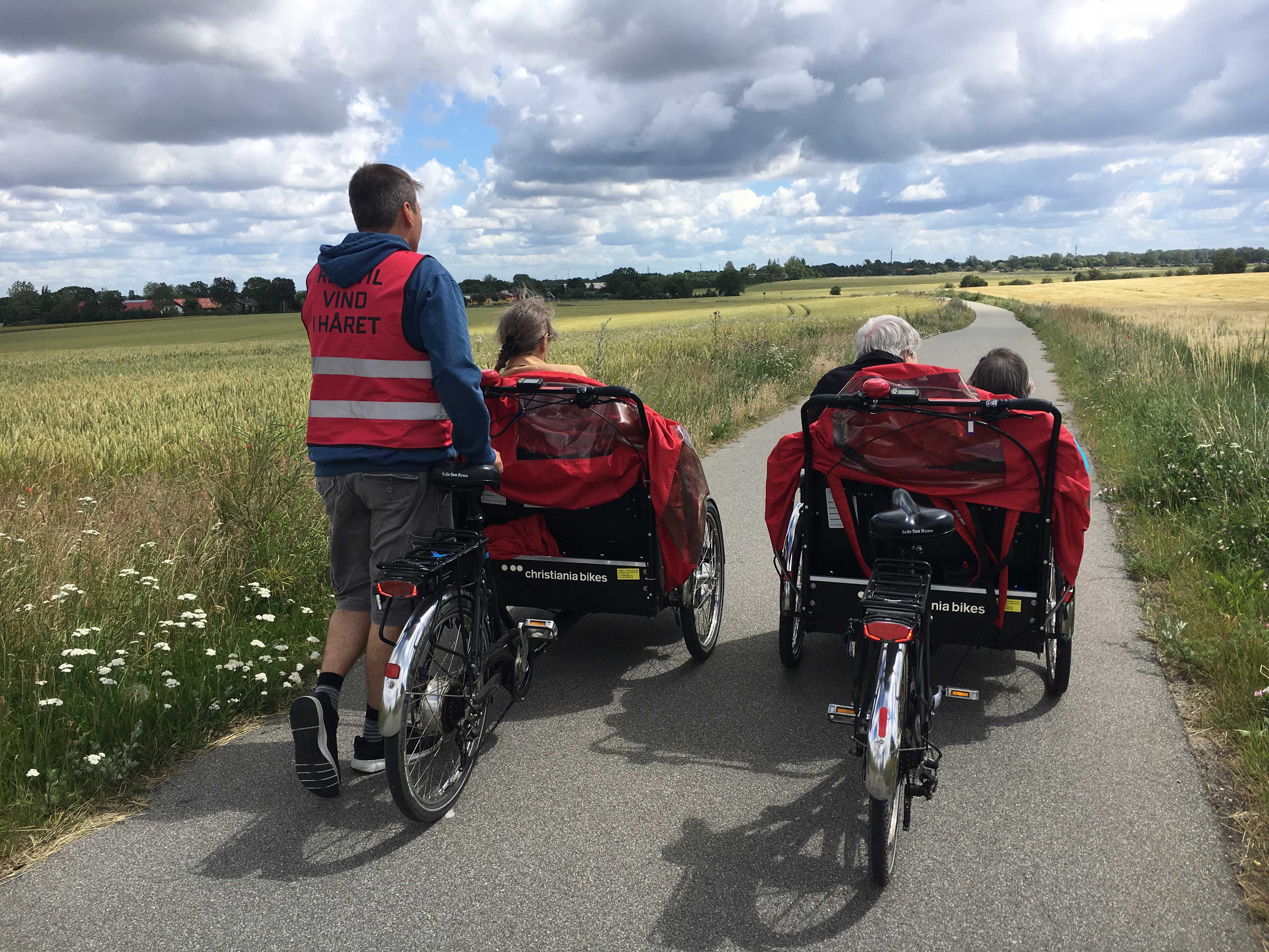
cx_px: 634
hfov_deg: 61.7
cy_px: 476
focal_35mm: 29
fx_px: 1063
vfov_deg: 48.2
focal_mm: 4.15
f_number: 2.2
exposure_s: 1/1637
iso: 25
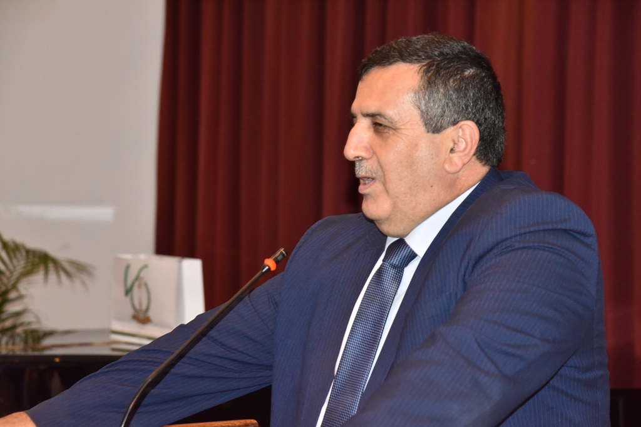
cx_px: 320
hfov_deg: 17.1
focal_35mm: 120
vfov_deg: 11.4
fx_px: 2137
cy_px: 214
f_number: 7.1
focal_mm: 120
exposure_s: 1/60
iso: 3200
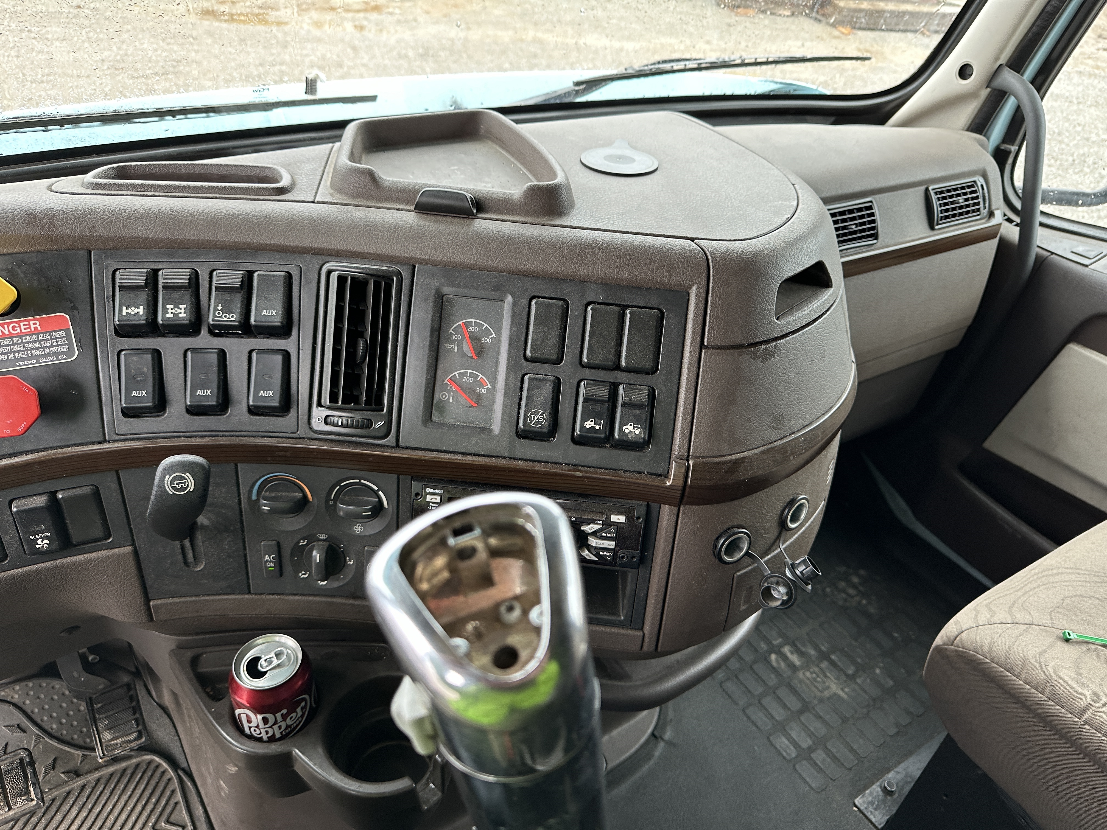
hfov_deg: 71.6
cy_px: 415
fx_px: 768
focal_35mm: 24
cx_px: 554
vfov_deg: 56.8
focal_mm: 6.86
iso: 250
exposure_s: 1/76
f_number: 1.78
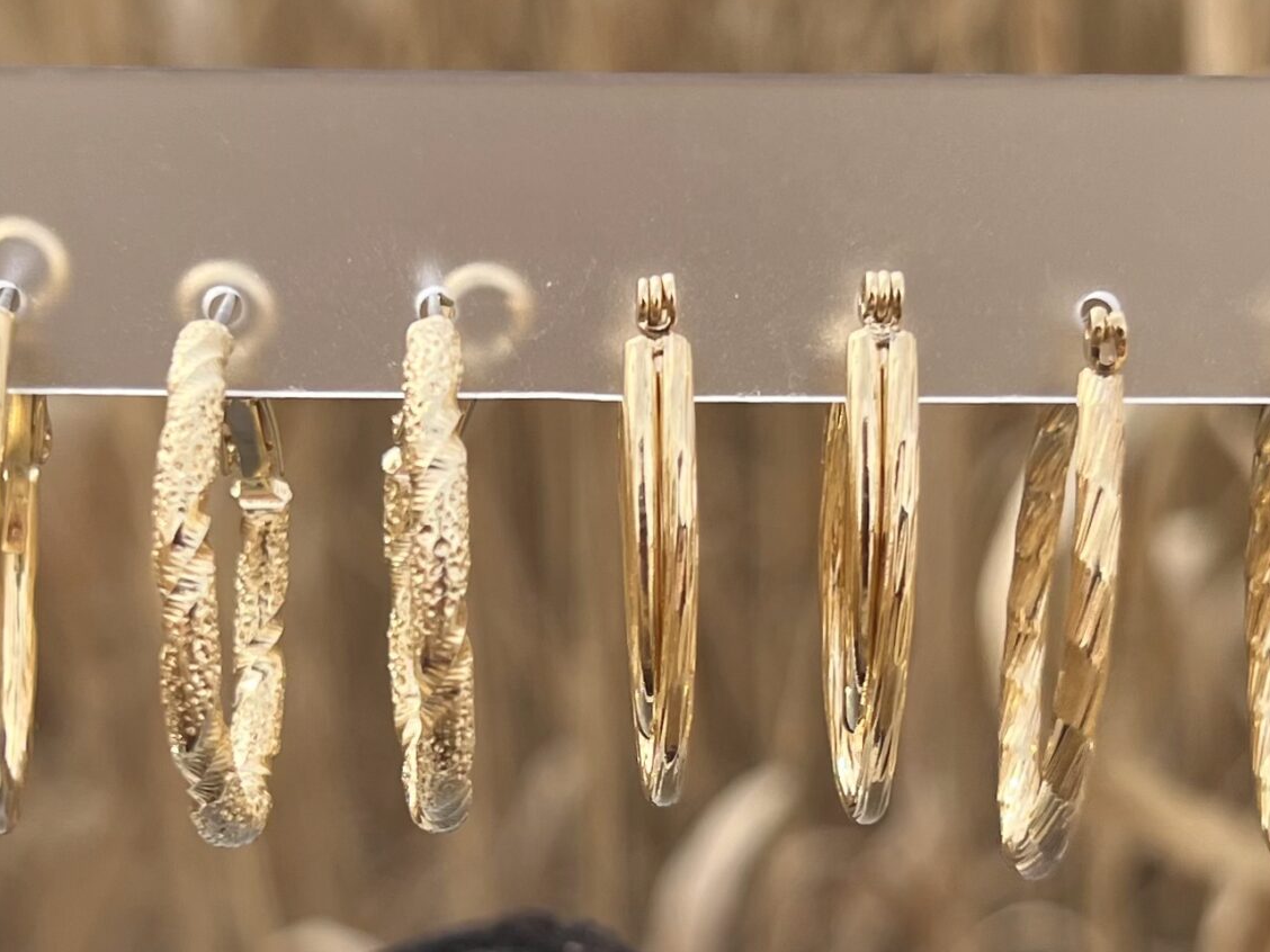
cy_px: 736
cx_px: 754
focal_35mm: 59
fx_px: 2165
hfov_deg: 32.6
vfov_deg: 24.5
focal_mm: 5.7
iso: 50
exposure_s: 1/1431
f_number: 1.5
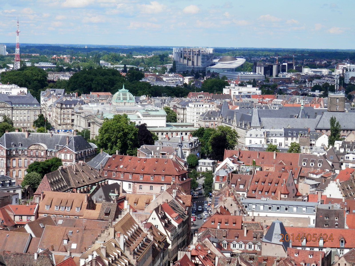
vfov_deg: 16.8
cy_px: 133
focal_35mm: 88
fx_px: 902
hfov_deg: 22.3
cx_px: 178
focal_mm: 15.8
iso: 80
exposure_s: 1/500
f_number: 4.8
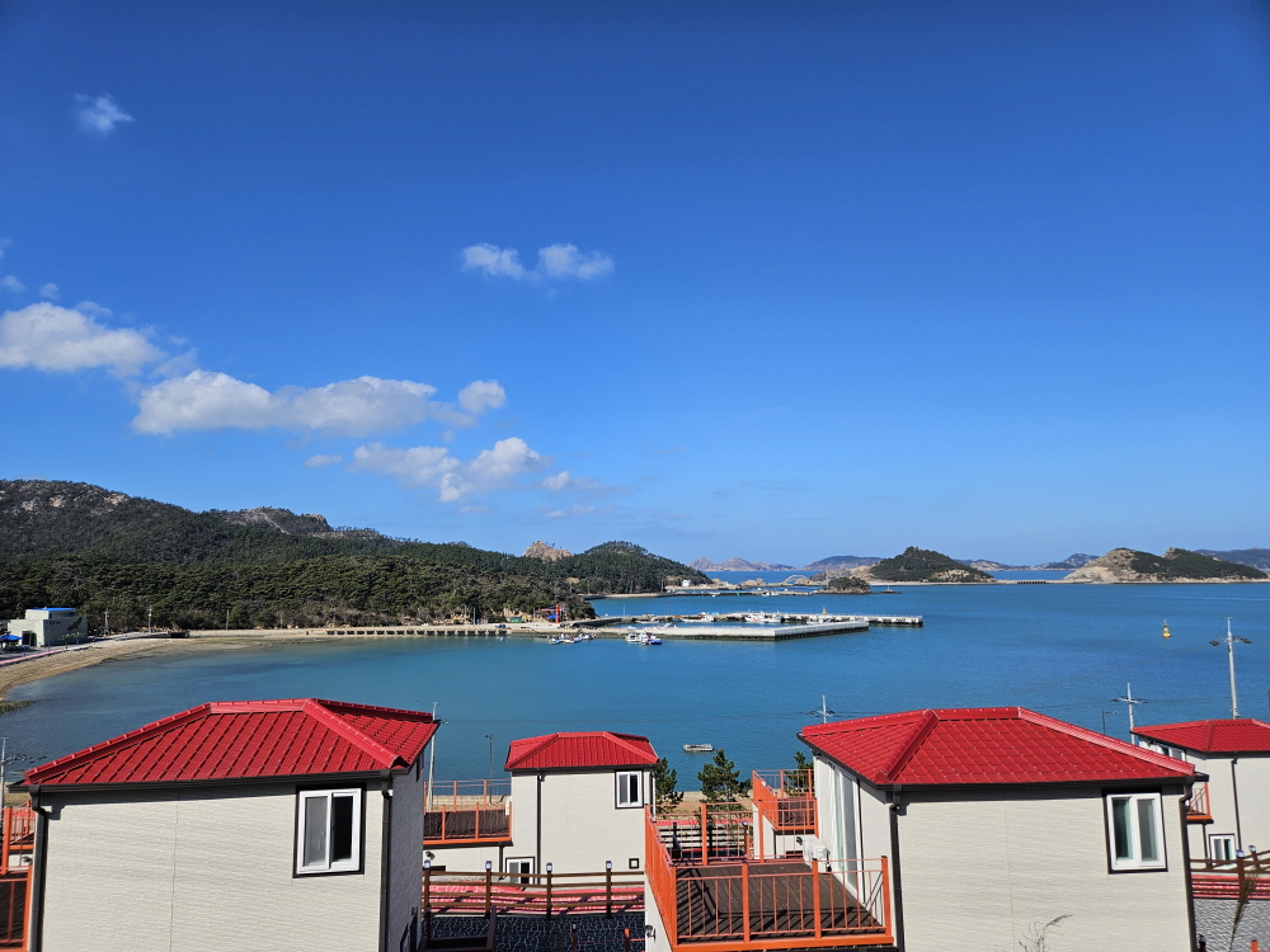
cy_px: 476
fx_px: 844
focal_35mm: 23
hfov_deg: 73.9
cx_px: 635
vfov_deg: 58.9
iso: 25
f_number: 1.8
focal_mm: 5.4
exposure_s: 1/3291
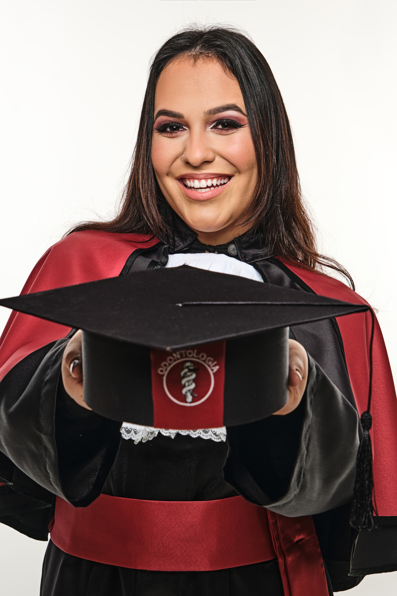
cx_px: 198
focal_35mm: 73
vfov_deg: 27.7
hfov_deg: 18.7
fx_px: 1207
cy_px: 298
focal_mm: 48.5
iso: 160
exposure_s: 1/125
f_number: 8
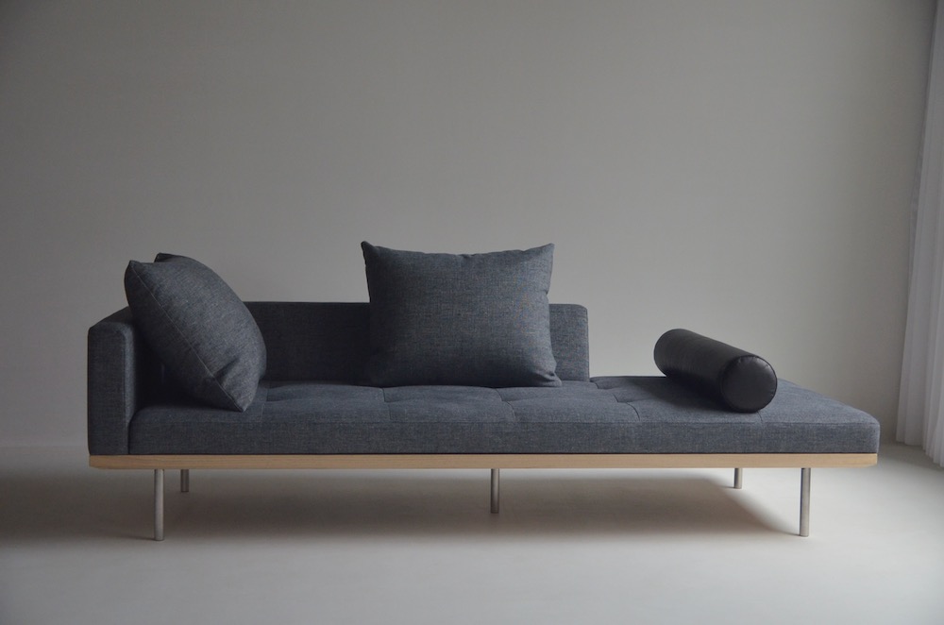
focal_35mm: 54
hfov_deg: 36.9
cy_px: 312
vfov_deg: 24.9
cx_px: 472
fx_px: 1413
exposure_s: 1/1250
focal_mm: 36
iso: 1250
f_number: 2.8
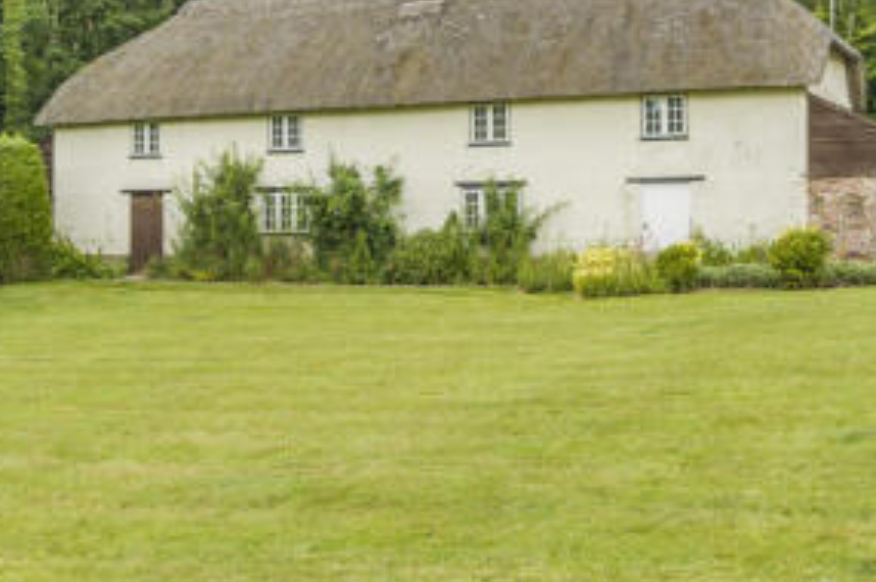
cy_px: 112
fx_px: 1215
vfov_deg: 26.4
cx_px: 512
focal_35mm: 50
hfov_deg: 39.5
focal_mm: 20
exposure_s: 1/160
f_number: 8
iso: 400
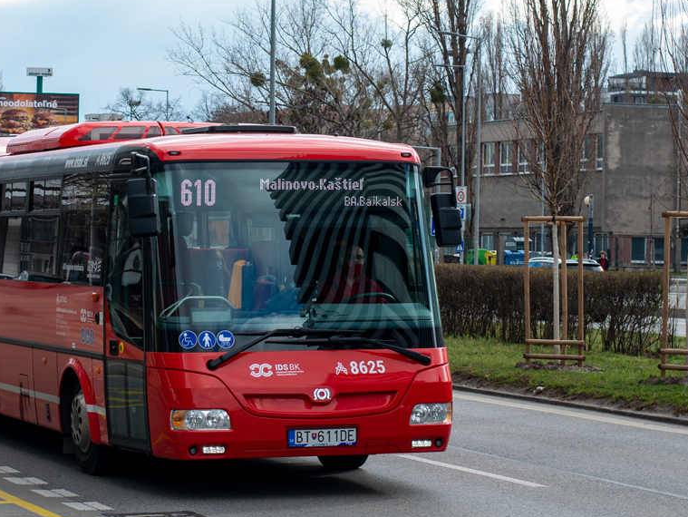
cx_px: 216
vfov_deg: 19.3
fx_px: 1511
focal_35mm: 76
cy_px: 178
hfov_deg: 25.5
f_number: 4.5
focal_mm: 50
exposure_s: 1/500
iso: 250
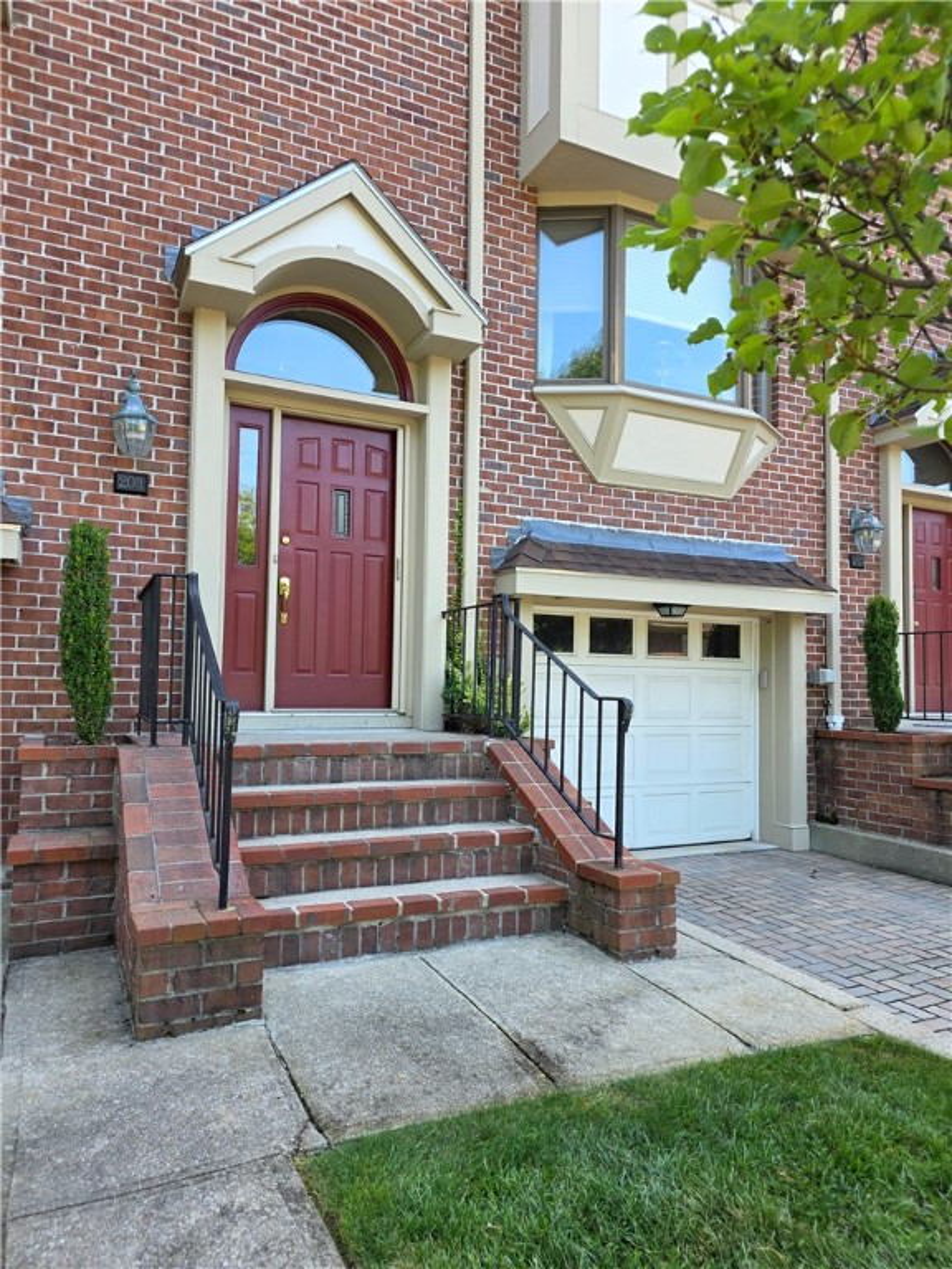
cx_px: 476
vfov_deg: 73.9
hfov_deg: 58.9
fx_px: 843
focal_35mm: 23
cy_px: 634
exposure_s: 1/180
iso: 32
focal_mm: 6.3
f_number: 1.7
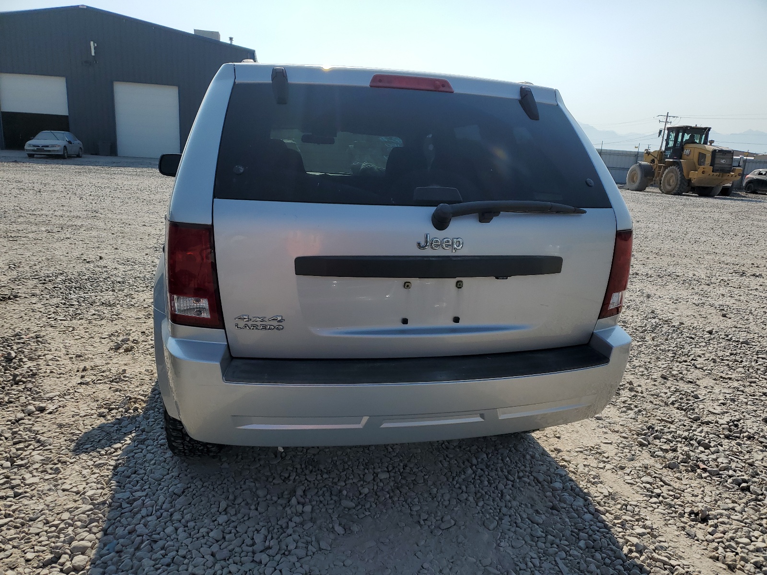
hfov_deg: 67.3
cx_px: 384
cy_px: 288
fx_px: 576
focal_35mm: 26
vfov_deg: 53.1
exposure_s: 1/5000
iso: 50
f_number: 1.5
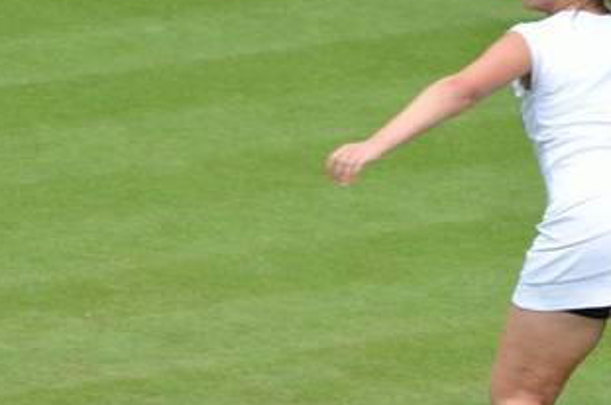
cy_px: 237
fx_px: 22882
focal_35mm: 1351
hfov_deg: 1.5
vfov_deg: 1.0
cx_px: 299
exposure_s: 1/640
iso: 450
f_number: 5.6
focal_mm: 400
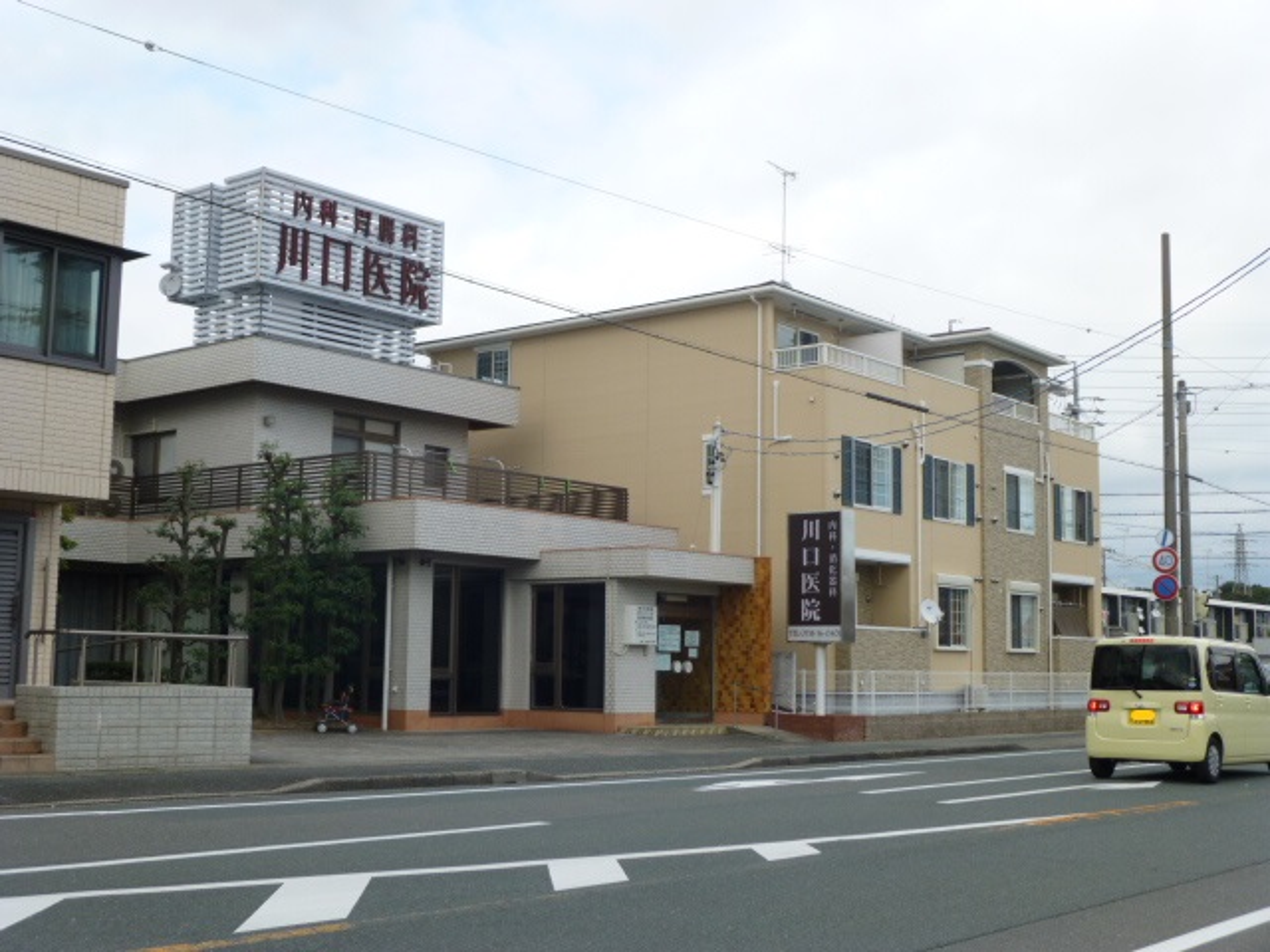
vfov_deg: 35.1
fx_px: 1504
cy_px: 476
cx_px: 635
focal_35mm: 41
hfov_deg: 45.8
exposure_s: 1/320
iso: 100
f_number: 3.8
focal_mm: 7.4
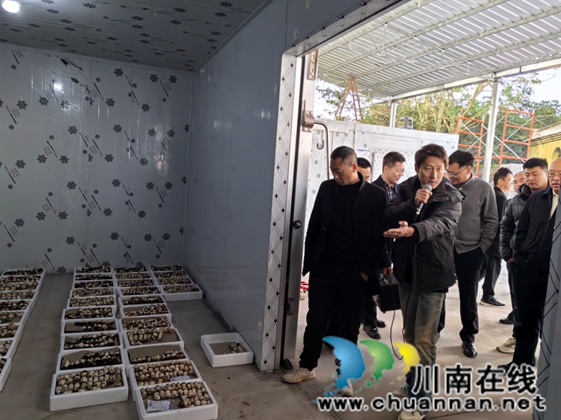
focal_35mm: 27
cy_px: 210
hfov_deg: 65.3
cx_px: 280
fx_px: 438
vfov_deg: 51.4
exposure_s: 1/343
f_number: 1.9
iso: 160
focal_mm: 5.52
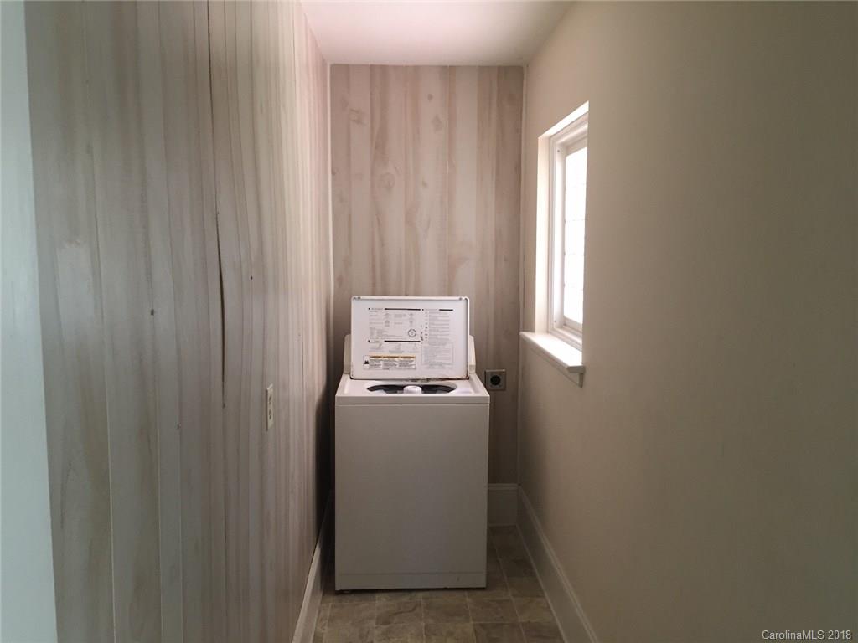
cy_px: 322
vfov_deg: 48.2
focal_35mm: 29
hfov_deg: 61.7
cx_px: 429
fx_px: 719
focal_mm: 4.15
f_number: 2.2
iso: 100
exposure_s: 1/30
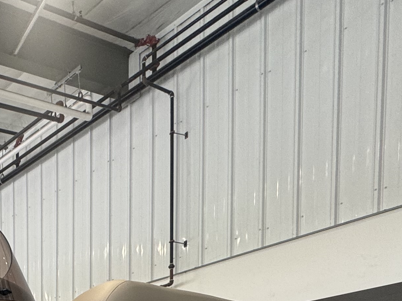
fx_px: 534
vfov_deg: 23.9
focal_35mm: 46
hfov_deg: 32.0
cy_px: 467
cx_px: -114
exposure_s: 1/99
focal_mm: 2.22
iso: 80
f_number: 2.2
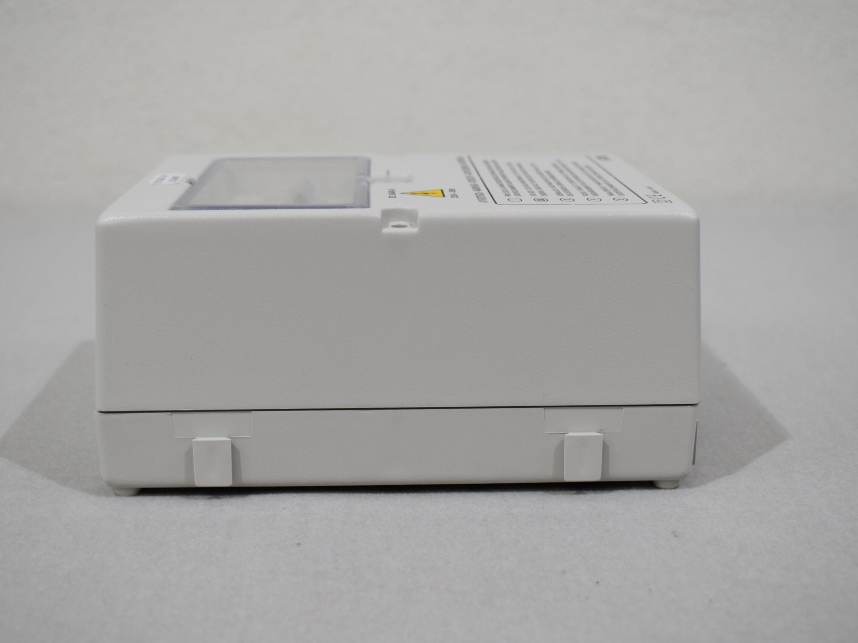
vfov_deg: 28.8
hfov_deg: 37.8
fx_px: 1253
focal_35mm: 51
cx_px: 418
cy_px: 322
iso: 360
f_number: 5.6
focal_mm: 31
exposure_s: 1/125
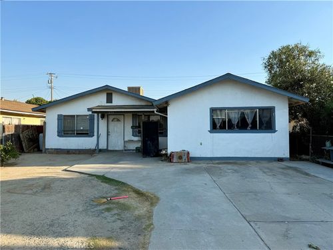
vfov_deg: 56.8
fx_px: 231
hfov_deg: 71.6
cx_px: 166
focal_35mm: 24
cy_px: 125
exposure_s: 1/2611
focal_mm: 6.76
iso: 80
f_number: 1.78
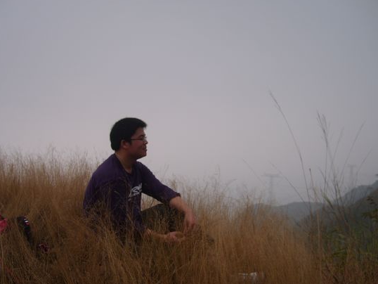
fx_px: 426
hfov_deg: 47.8
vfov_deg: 36.8
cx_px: 184
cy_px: 153
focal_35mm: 39
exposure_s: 1/500
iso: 50
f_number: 2.8
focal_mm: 5.8
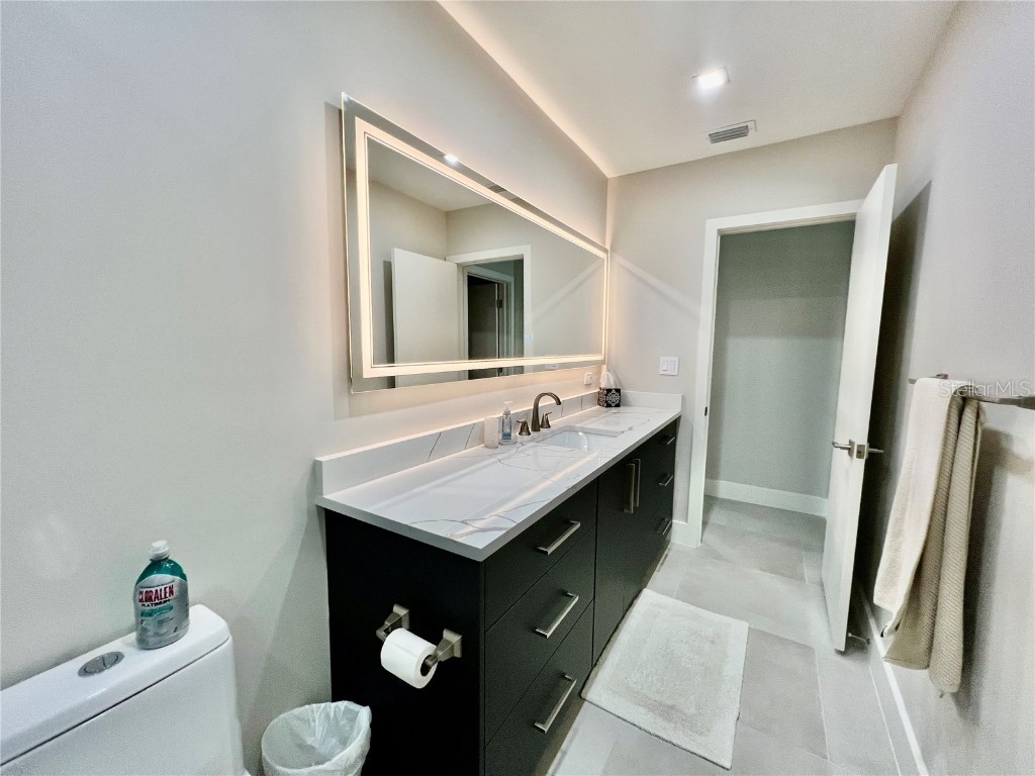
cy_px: 388
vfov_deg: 89.9
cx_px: 518
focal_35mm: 13
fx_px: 389
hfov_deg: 106.2
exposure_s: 1/120
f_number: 1.8
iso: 160
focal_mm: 1.57
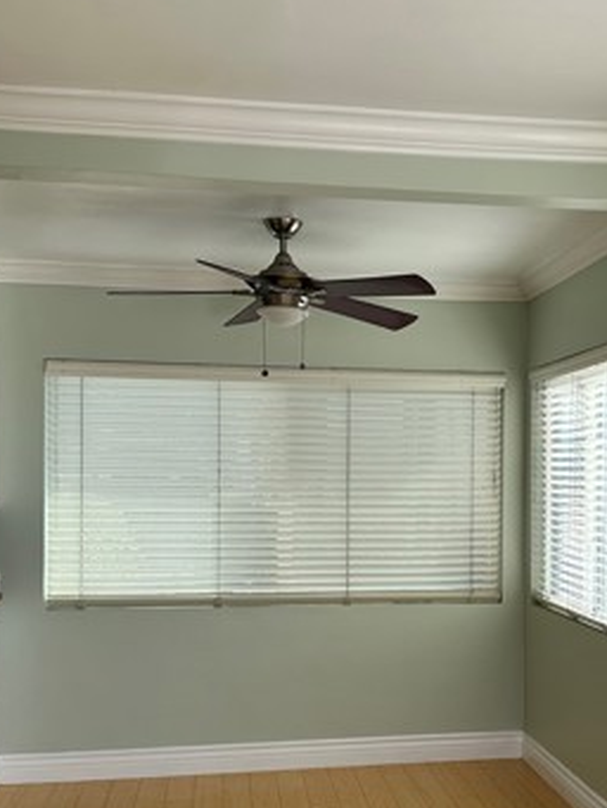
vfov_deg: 41.8
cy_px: 493
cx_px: 422
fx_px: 1051
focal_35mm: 45
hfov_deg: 31.8
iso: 80
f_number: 1.78
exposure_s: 1/1062
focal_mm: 6.86
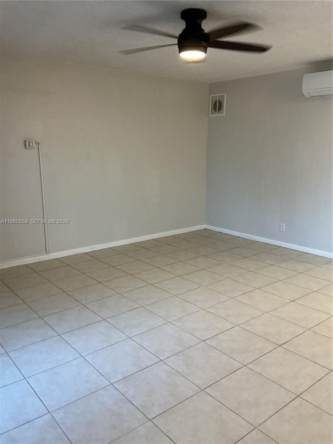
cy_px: 222
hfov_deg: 48.2
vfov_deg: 61.7
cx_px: 166
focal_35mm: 29
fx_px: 372
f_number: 1.8
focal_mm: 3
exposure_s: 1/60
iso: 100
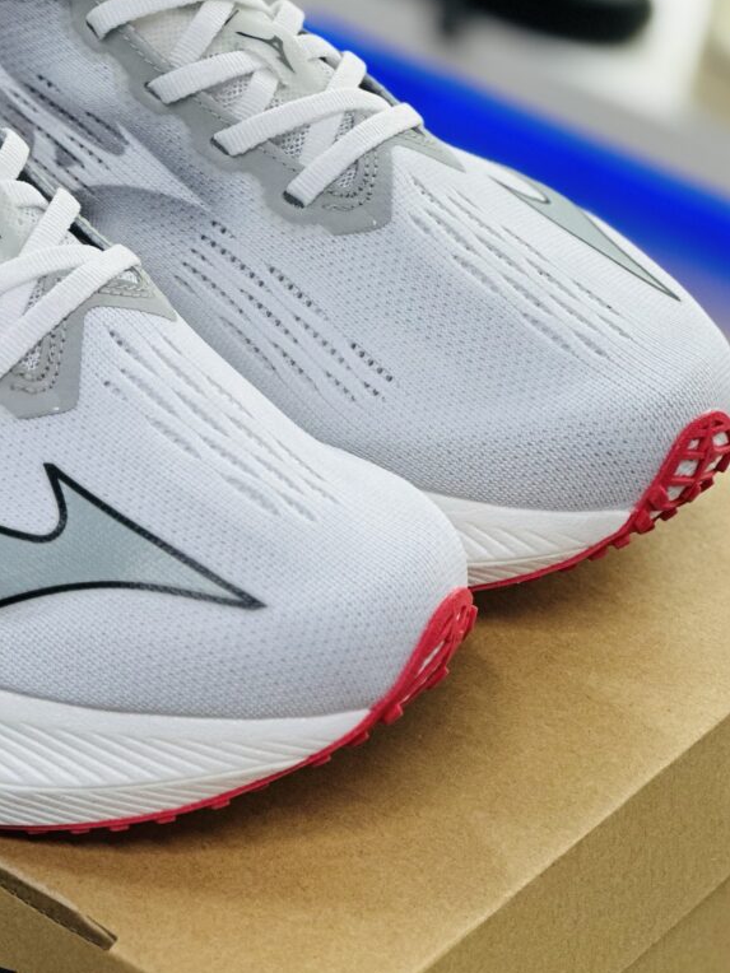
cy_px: 504
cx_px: 362
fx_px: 2643
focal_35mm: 94
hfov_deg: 15.7
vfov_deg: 20.9
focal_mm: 9
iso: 160
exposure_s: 1/100
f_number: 2.8
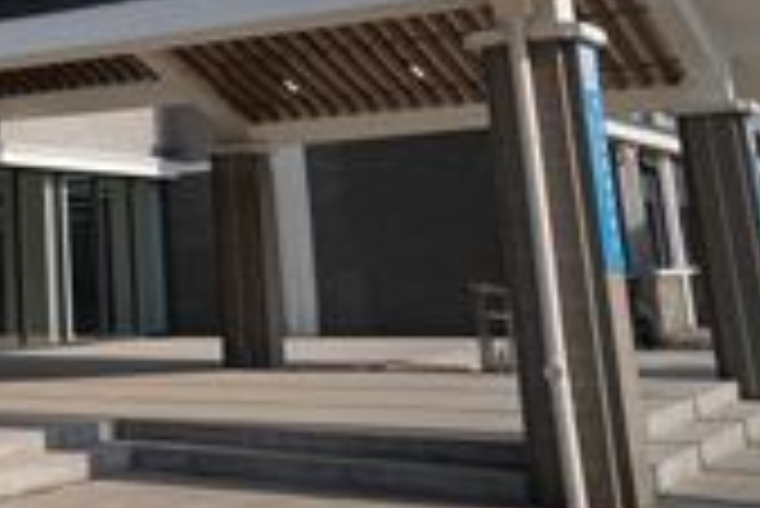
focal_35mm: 64
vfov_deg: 20.1
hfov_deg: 27.2
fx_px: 1352
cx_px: -184
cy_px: -90
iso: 100
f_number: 8
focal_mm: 24
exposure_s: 1/320
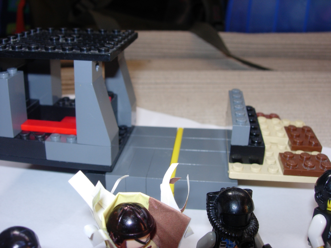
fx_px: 363
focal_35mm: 38
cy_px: 124
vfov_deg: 37.7
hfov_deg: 49.0
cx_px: 166
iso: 79
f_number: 4.8
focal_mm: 7.8
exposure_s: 1/32
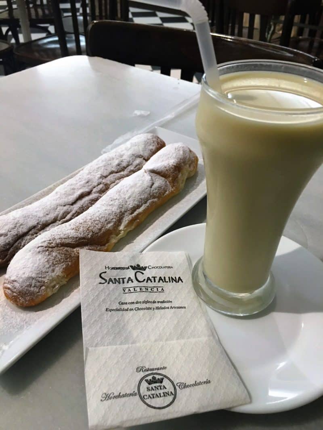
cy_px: 215
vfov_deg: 61.7
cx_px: 162
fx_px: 361
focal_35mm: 29
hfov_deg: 48.2
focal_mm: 4.15
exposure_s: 1/33
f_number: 2.2
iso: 160
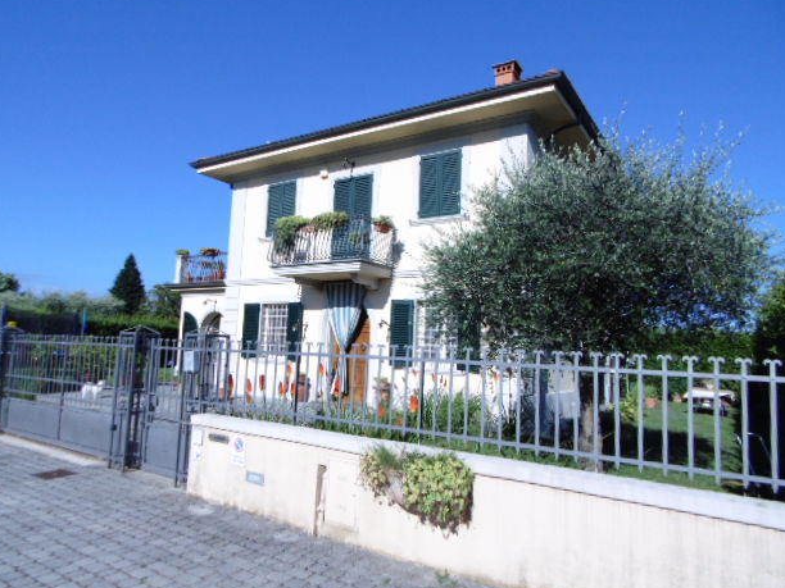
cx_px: 381
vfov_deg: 58.9
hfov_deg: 73.9
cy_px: 288
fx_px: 522
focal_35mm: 23
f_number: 8.6
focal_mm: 4
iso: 100
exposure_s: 1/320
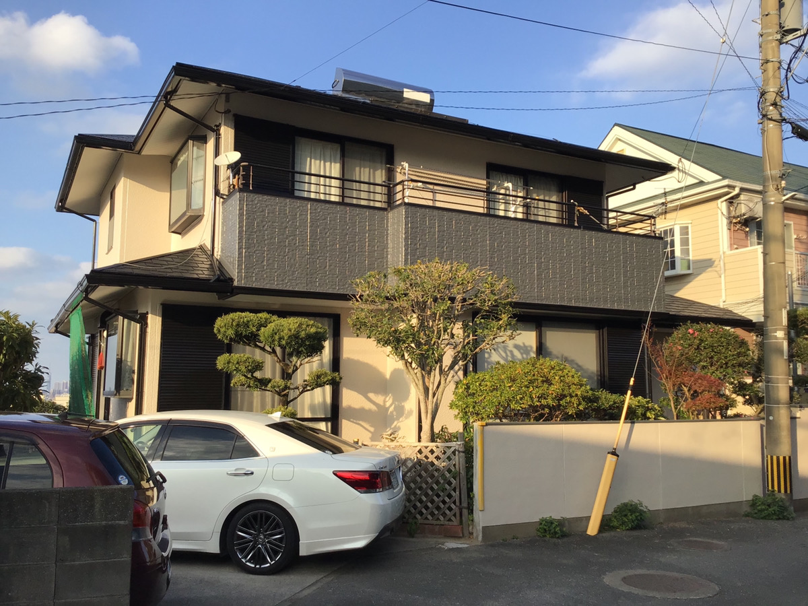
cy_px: 303
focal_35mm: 31
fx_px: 724
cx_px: 404
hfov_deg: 58.4
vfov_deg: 45.4
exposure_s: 1/566
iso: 25
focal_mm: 3.3
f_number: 2.4
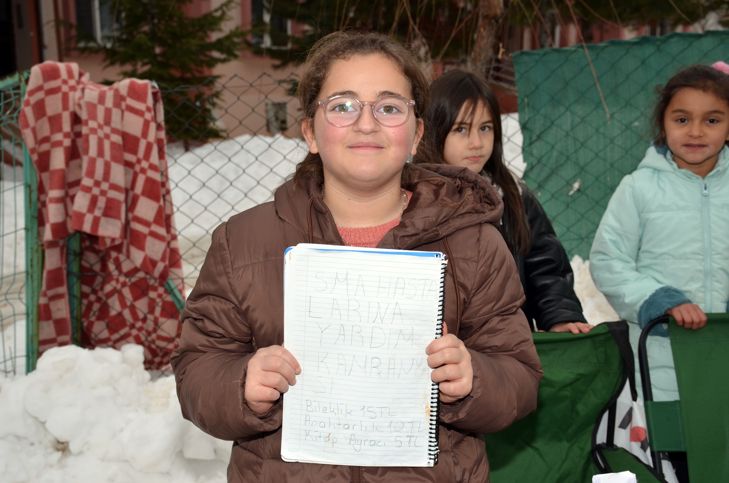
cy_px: 242
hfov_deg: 35.1
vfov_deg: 23.7
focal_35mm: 57
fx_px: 1152
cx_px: 364
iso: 100
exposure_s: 1/200
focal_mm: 38
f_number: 7.1
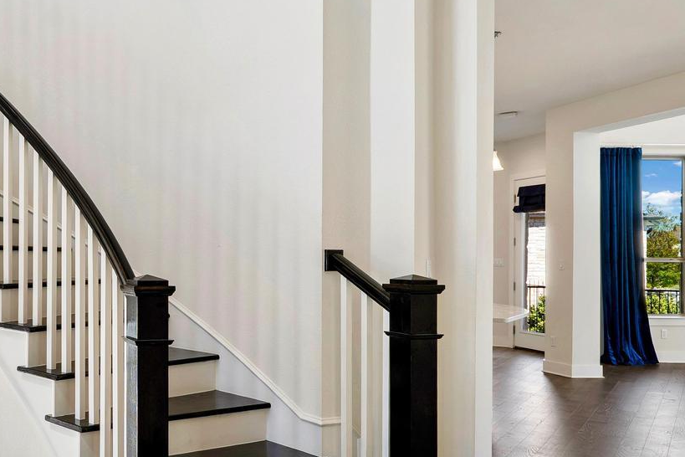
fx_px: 666
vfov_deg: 37.8
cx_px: 43
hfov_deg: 47.6
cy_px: 239
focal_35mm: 35
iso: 100
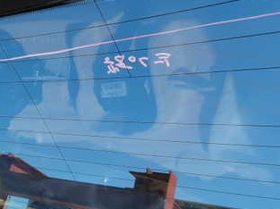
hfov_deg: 38.4
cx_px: 62
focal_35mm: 48
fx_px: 388
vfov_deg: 30.2
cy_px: 109
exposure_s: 1/320
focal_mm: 4.5
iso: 100
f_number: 2.8
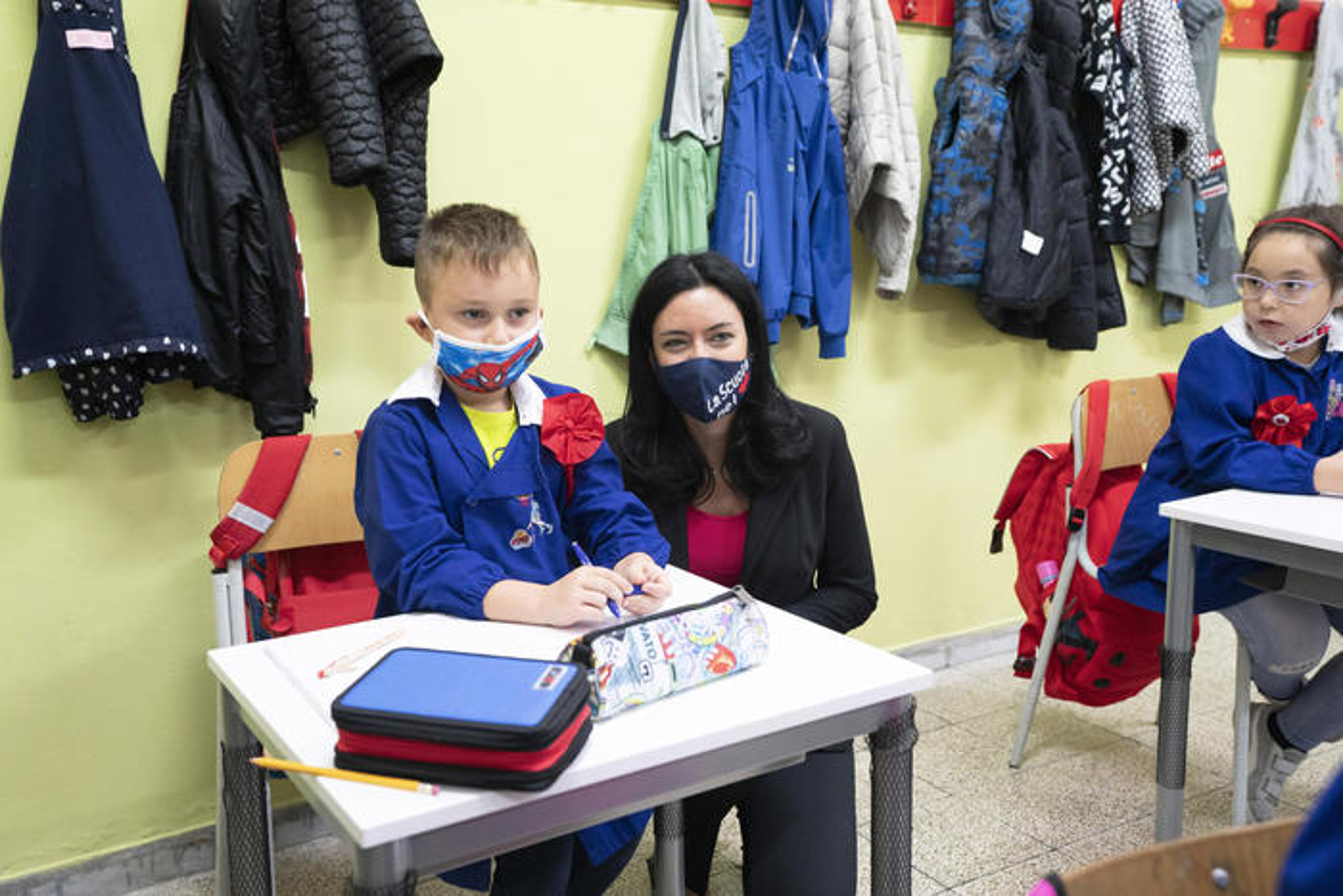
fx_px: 1306
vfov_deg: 37.9
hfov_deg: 54.4
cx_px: 672
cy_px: 448
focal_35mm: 35
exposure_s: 1/125
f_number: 4
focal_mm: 35
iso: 4000
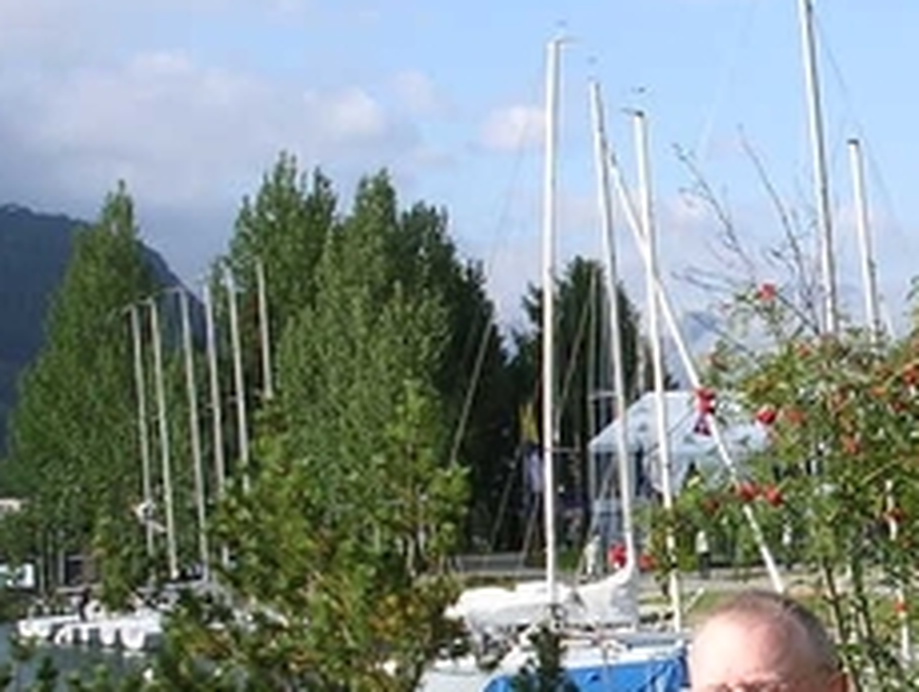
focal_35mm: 99
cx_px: 903
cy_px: 592
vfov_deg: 14.8
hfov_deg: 19.3
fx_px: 2631
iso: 100
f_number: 5.6
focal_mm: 5.8
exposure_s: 1/184
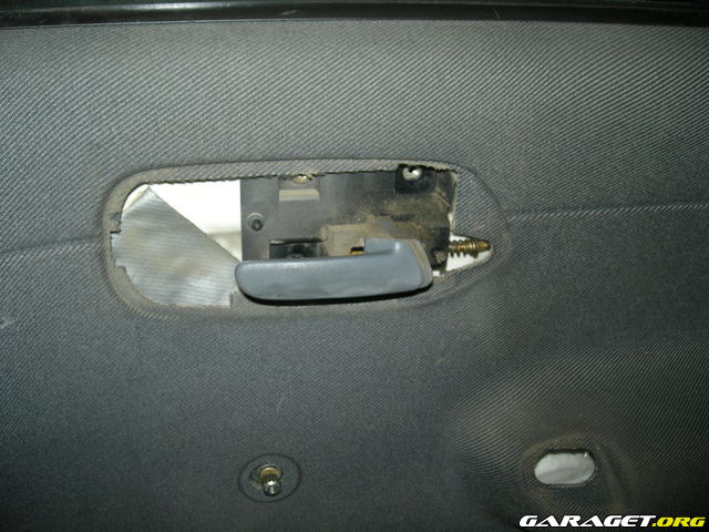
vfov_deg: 40.7
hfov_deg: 52.6
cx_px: 354
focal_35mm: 35
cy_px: 266
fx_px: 717
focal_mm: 5.7
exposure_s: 1/60
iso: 50
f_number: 2.8
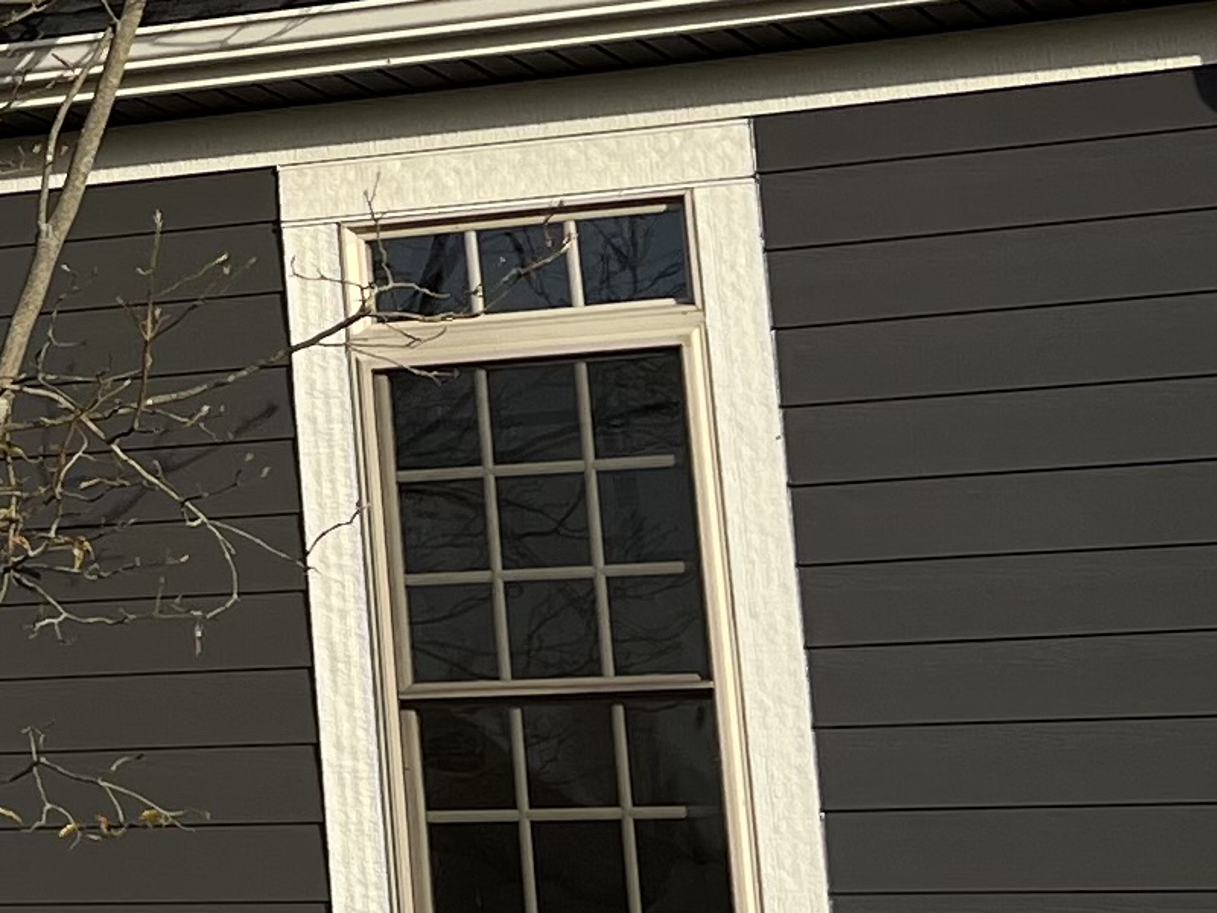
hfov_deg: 13.7
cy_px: -383
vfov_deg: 11.0
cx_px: -864
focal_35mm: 131
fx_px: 4606
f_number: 1.5
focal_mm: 5.7
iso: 50
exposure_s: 1/3257
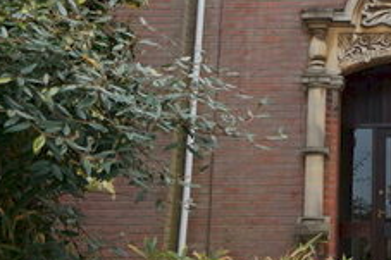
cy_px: -3
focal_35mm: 74
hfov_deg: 24.7
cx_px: 470
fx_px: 803
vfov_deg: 17.9
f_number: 4.5
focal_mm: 16
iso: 100
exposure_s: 1/80
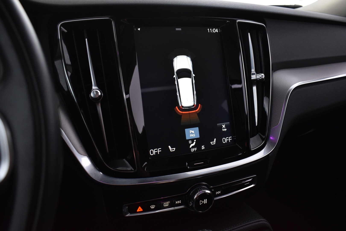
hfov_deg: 61.9
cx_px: 173
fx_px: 288
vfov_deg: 43.6
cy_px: 116
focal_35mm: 30
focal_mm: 20
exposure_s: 1/15
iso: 1250
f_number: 5.6
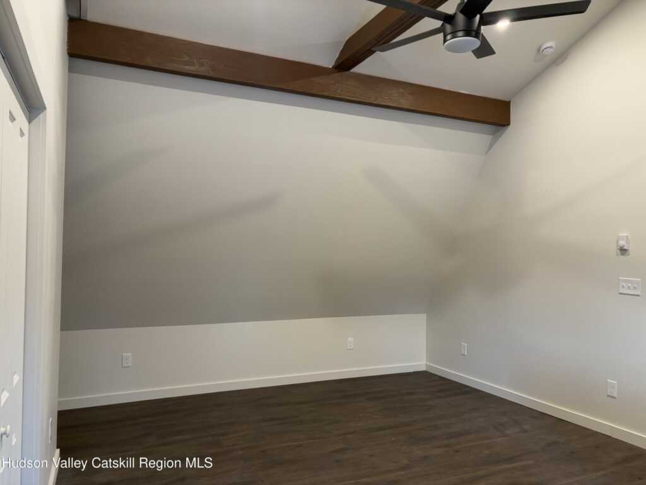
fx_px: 485
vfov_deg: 53.1
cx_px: 323
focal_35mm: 26
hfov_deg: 67.3
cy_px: 242
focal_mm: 5.96
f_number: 1.6
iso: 250
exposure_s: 1/60
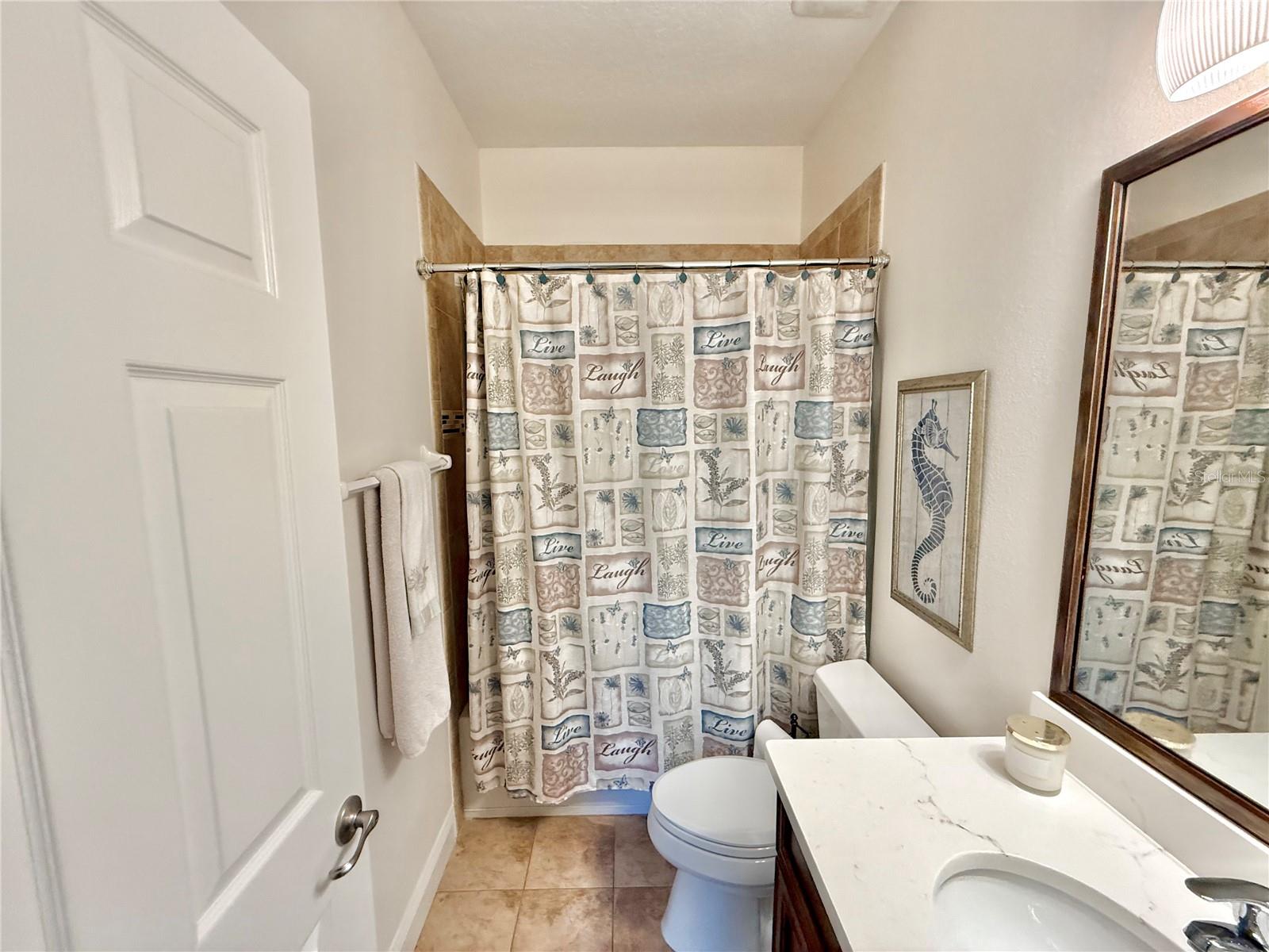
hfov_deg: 102.1
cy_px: 476
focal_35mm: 14
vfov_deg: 85.7
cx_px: 634
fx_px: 513
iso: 250
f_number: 2.2
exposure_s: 1/120
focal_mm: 2.22
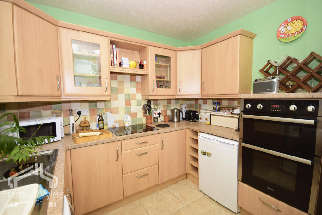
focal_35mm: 15
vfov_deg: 77.3
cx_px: 161
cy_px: 108
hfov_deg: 100.4
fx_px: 134
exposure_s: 1/125
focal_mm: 10
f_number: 4
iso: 250
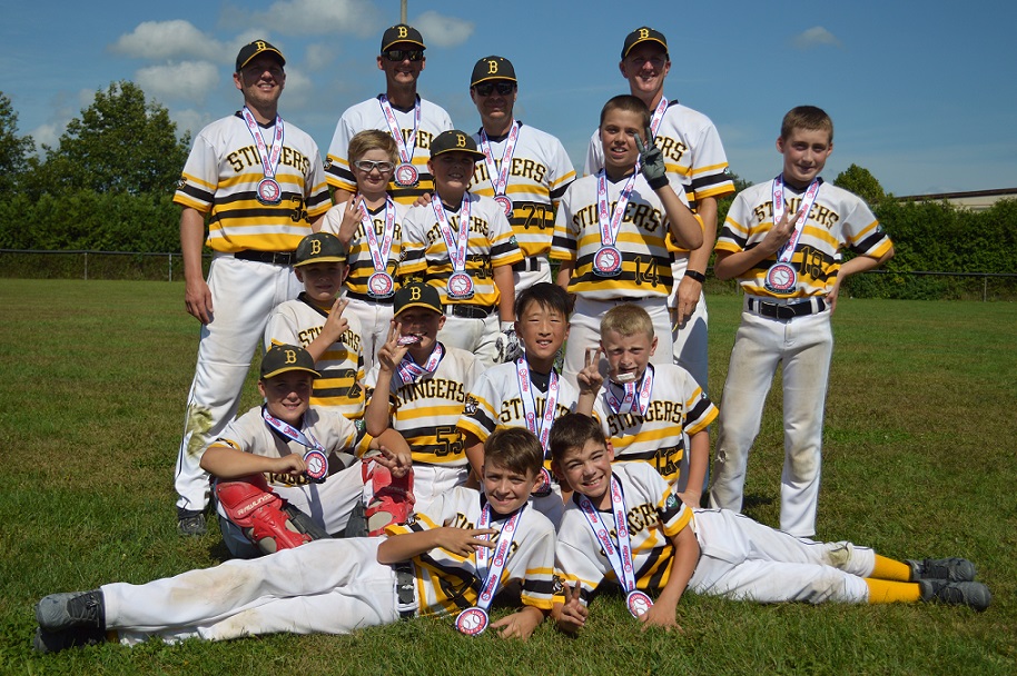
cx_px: 508
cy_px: 338
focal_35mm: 39
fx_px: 1101
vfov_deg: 34.2
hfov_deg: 49.6
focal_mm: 26
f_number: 4.2
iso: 100
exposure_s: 1/2000
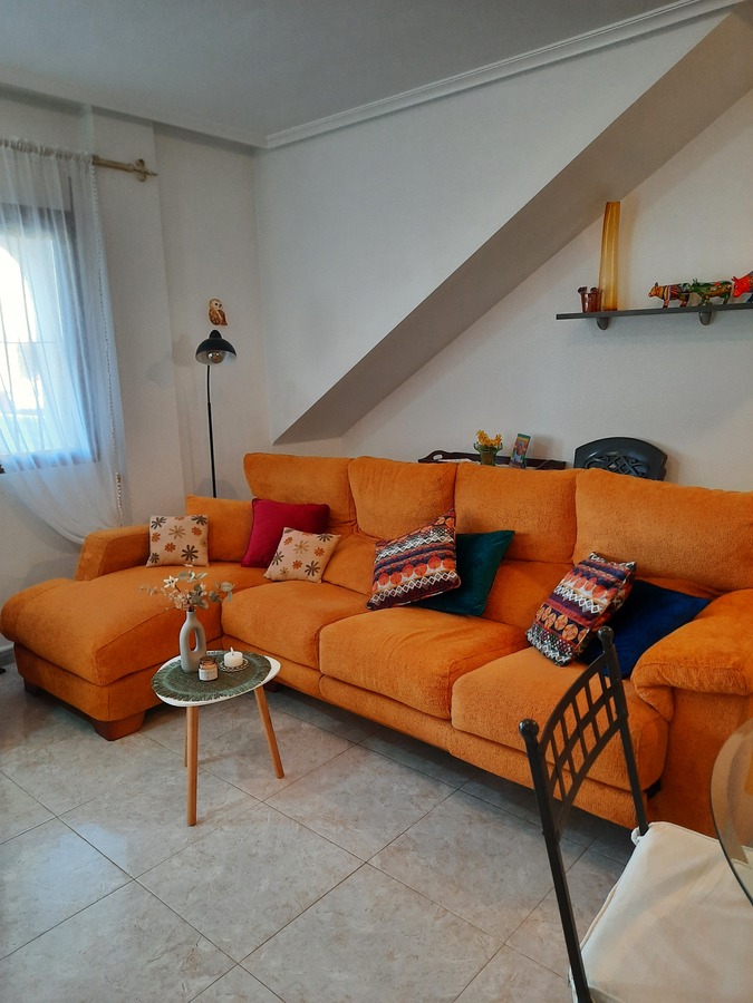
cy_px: 502
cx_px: 376
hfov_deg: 54.9
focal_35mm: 25
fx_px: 725
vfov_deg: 69.4
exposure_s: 1/50
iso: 200
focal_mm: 4.6
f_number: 2
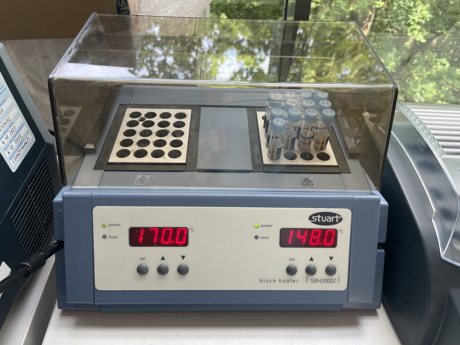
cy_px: 172
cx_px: 230
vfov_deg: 53.1
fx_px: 346
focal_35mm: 26
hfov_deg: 67.3
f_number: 1.6
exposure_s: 1/121
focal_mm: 4.2
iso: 64
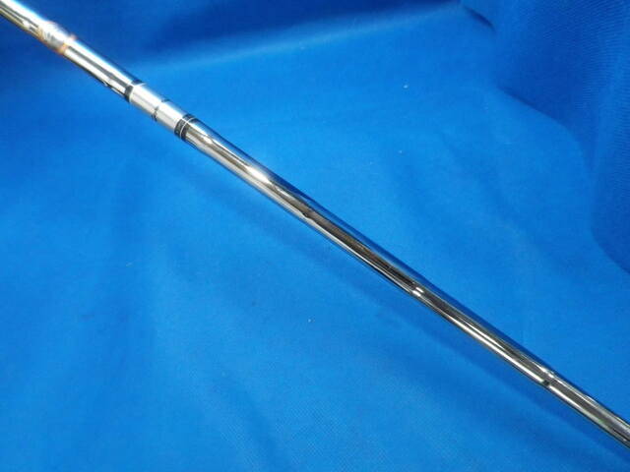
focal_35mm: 25
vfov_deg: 54.9
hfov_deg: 69.4
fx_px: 455
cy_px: 236
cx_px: 315
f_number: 3.5
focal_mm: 4.5
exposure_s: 1/40
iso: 400
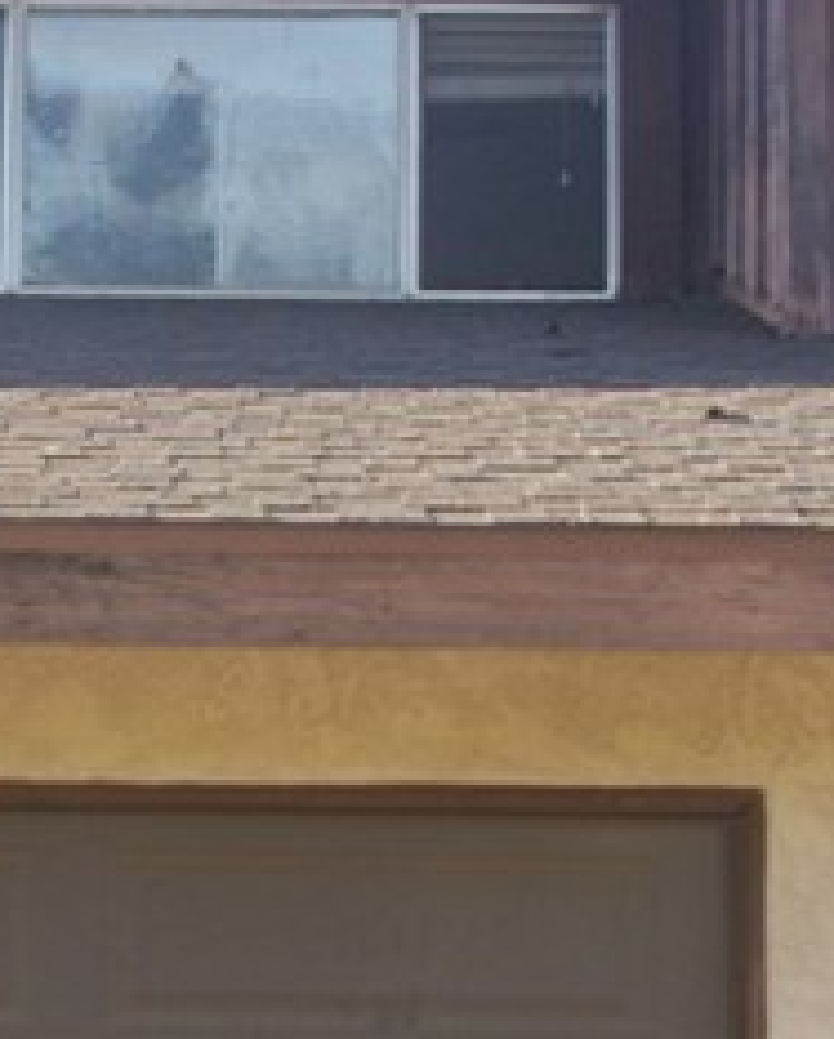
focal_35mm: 111
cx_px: 152
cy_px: 892
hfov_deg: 13.8
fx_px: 3418
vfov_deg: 17.1
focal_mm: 18
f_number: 6.3
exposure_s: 1/250
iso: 400
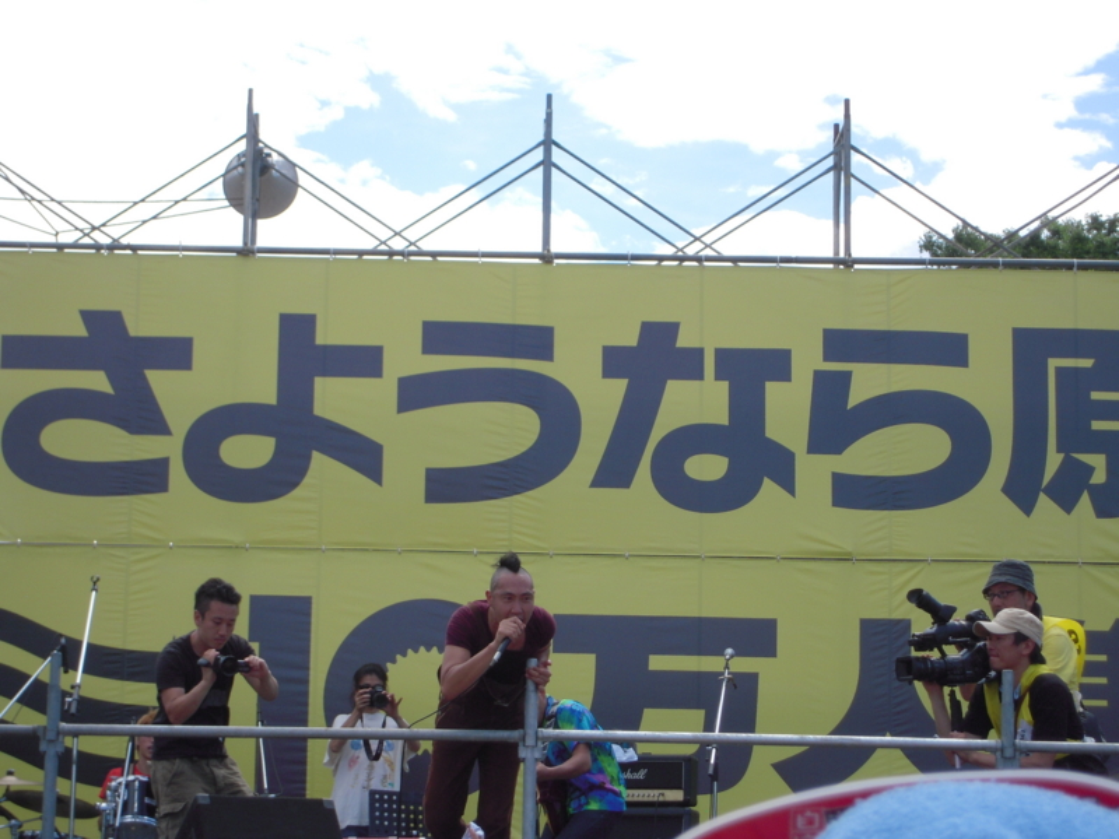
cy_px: 420
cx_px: 560
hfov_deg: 17.6
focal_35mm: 112
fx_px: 3621
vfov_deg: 13.2
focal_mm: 20
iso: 100
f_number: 5.8
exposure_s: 1/250
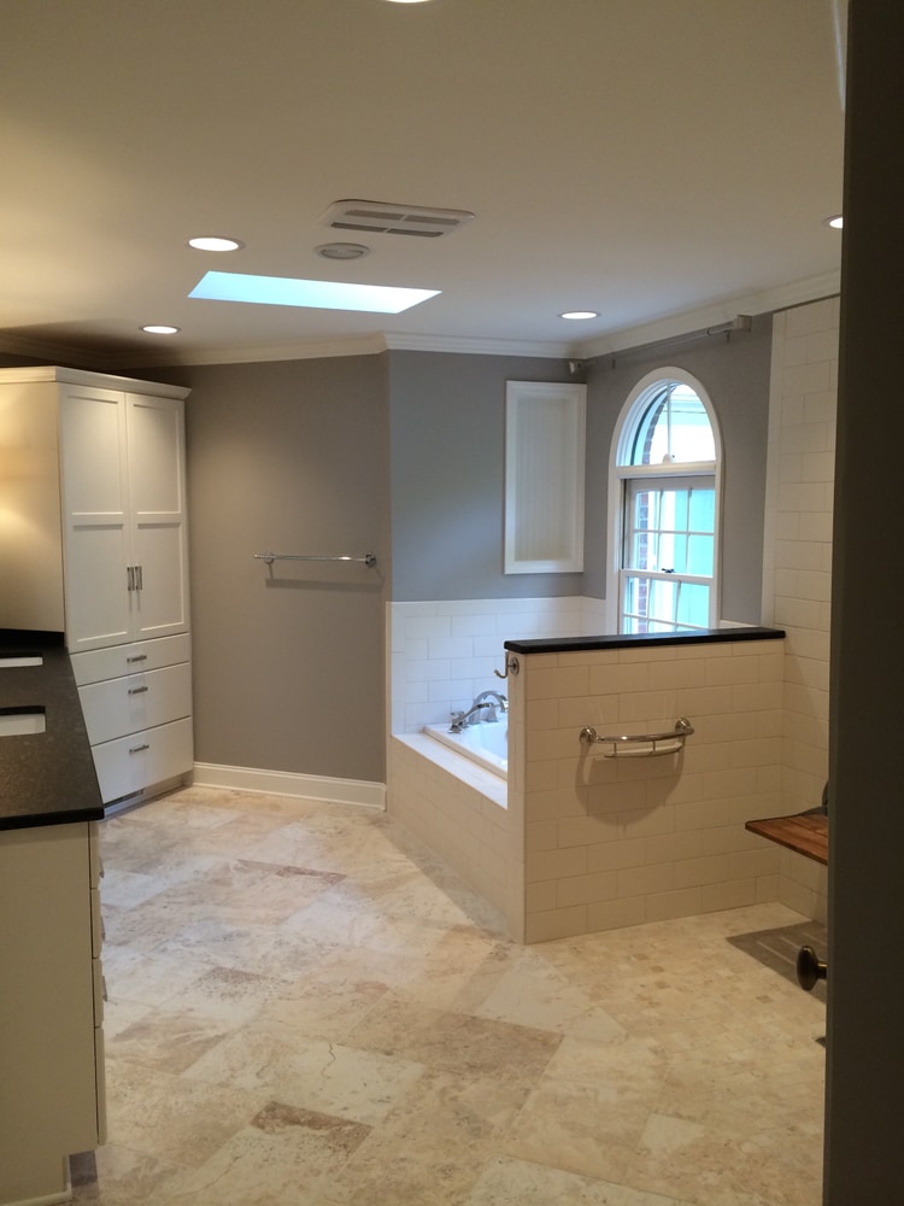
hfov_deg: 46.8
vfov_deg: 60.0
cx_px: 452
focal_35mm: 30
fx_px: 1045
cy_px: 603
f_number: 2.2
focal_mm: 4.12
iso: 50
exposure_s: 1/30
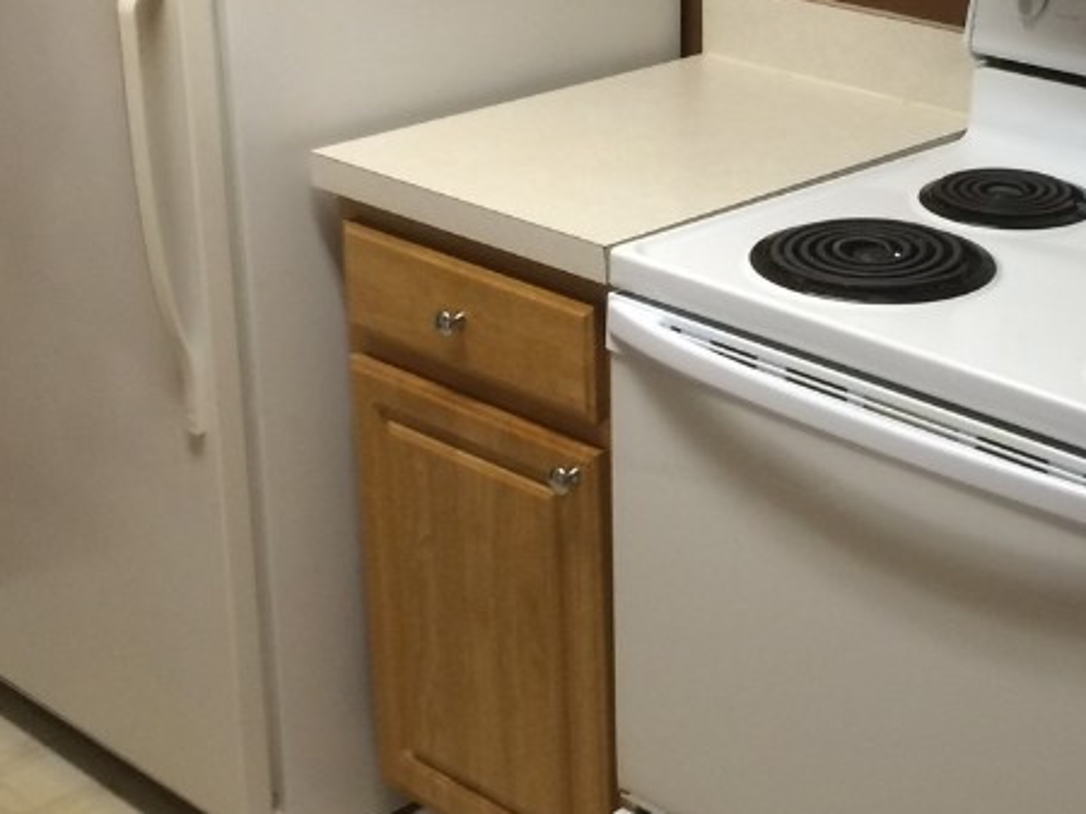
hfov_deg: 28.9
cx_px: 845
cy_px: 302
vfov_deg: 22.2
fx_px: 2069
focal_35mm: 66
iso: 100
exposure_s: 1/30
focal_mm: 4.15
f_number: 2.2
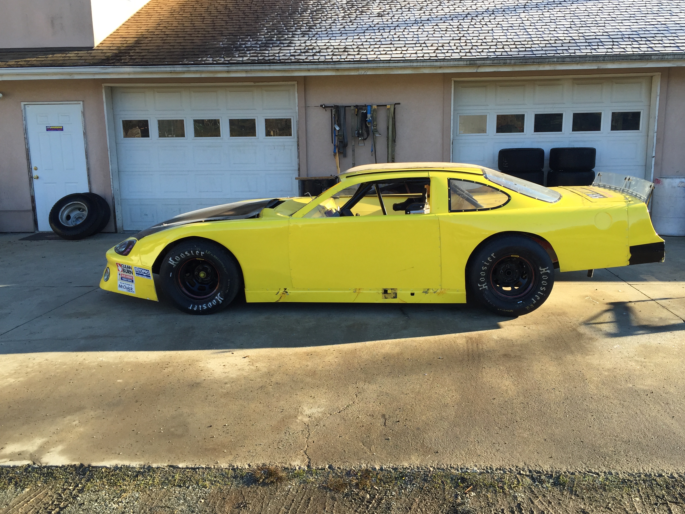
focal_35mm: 31
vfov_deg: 45.4
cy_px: 252
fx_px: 613
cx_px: 365
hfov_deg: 58.3
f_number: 2.2
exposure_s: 1/370
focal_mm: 4.15
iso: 32
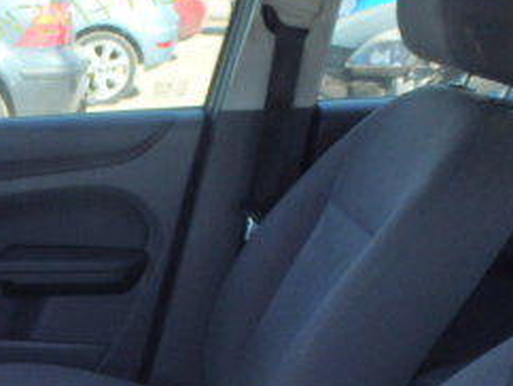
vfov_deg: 19.1
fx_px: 1098
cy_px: 431
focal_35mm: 74
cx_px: -127
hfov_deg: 23.6
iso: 125
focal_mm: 5
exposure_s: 1/250
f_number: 3.9
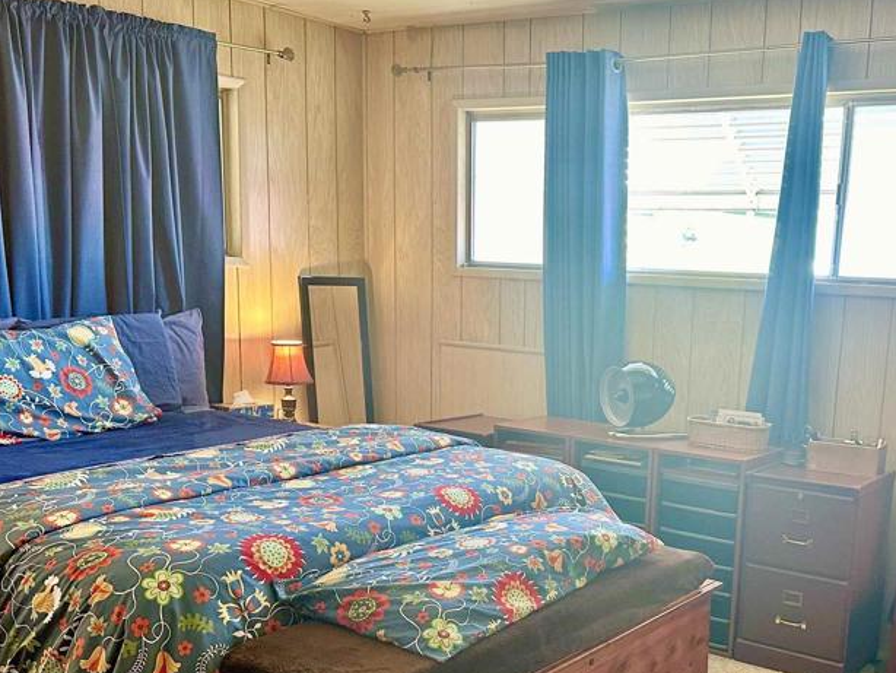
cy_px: 473
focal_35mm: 40
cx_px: 606
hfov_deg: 46.0
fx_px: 1036
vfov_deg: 35.5
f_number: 1.78
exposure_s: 1/60
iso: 250
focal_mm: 6.86
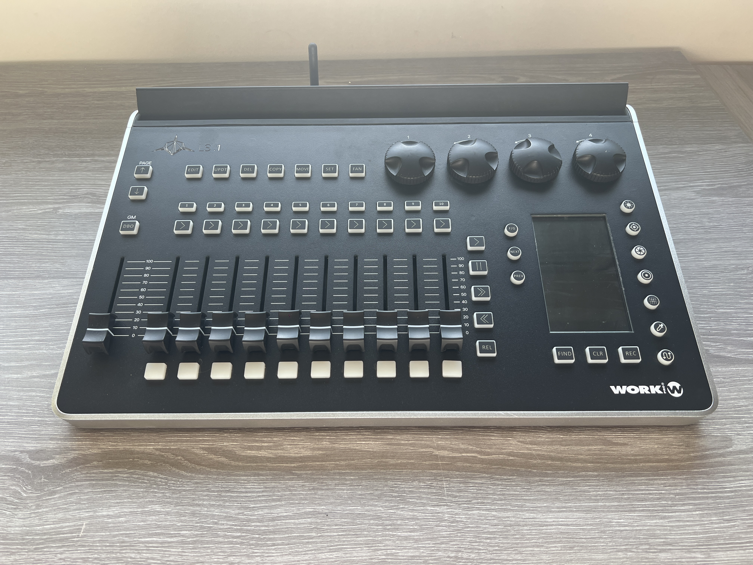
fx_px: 566
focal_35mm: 26
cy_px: 282
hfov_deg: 67.3
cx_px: 376
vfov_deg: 53.1
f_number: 1.5
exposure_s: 1/254
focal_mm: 5.7
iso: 40
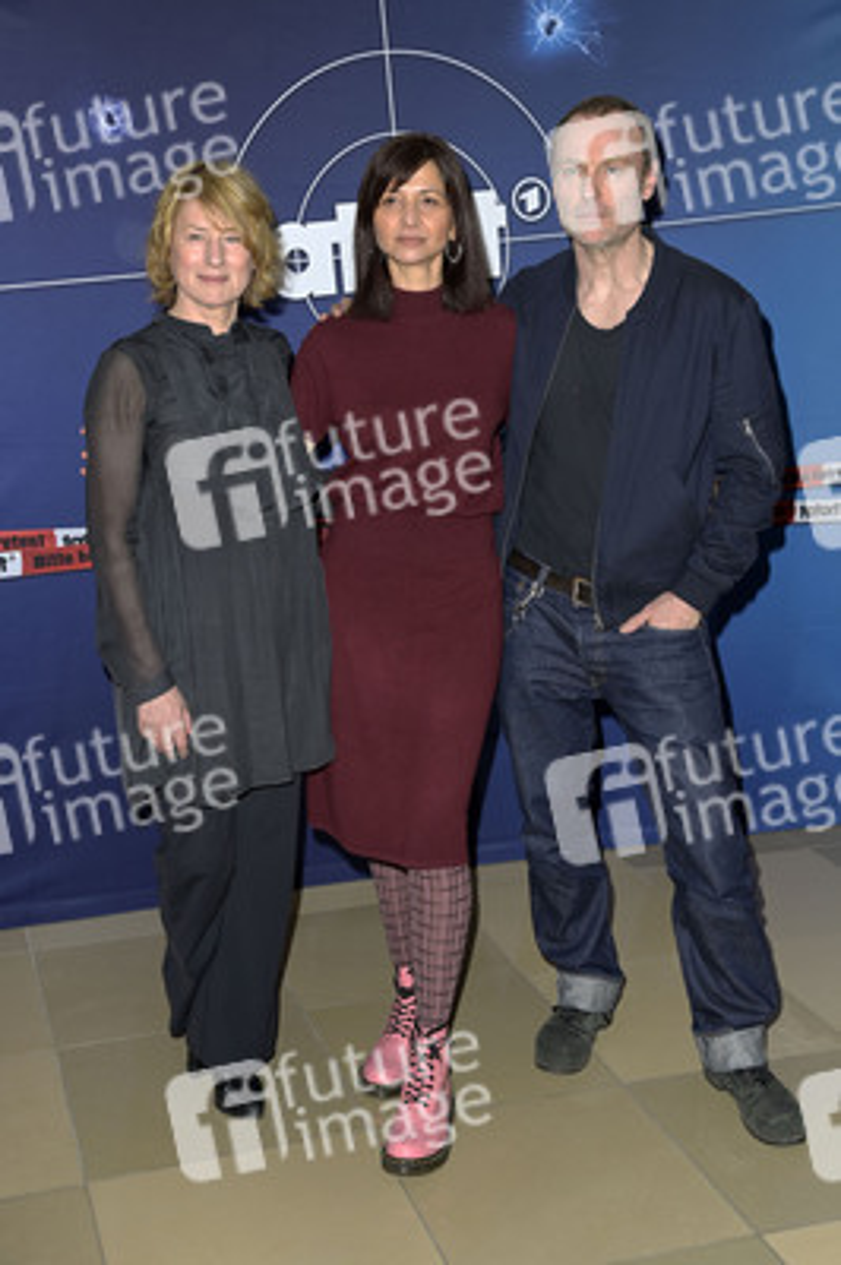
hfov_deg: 29.2
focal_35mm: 46
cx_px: 420
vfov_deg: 42.8
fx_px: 1615
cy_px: 632
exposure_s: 1/250
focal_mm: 46
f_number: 5.6
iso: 640
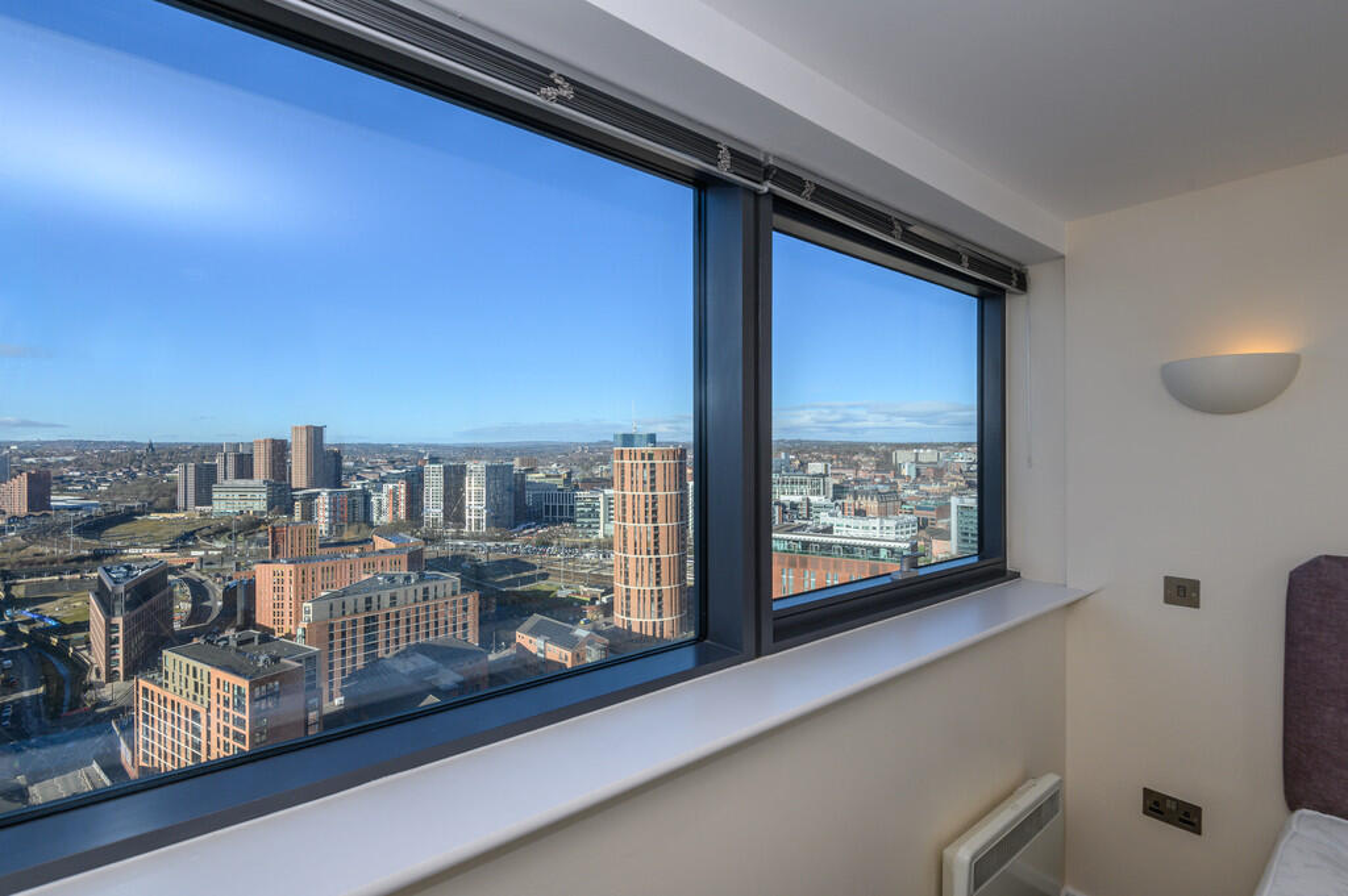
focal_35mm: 16
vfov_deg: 73.7
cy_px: 448
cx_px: 674
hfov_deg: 96.8
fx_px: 599
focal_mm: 16
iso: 400
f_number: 8
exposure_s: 1/500
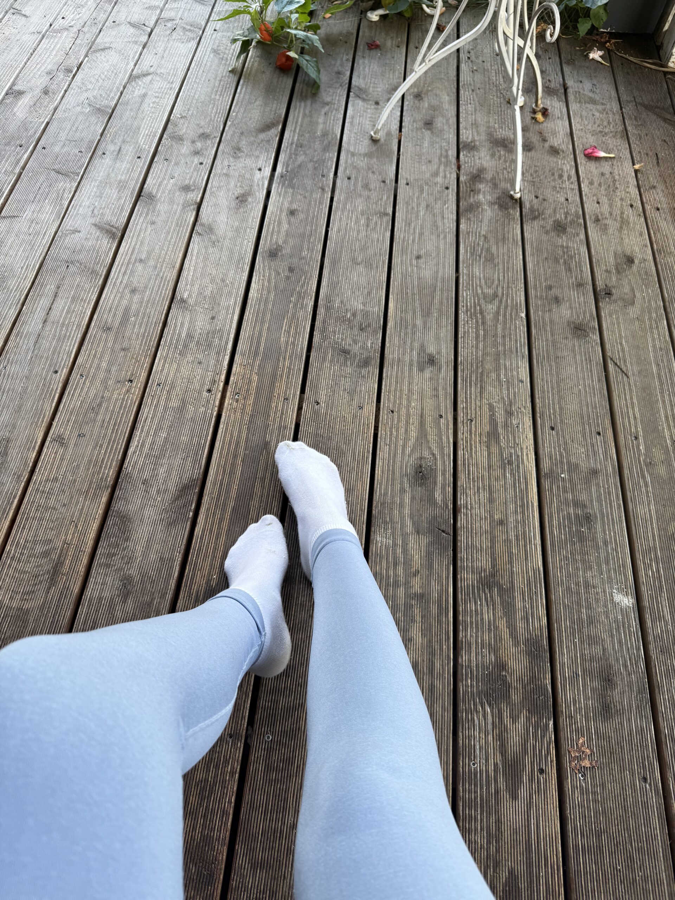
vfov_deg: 71.6
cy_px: 450
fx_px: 624
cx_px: 338
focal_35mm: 24
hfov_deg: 56.8
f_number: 1.78
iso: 64
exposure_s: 1/154
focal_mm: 6.76
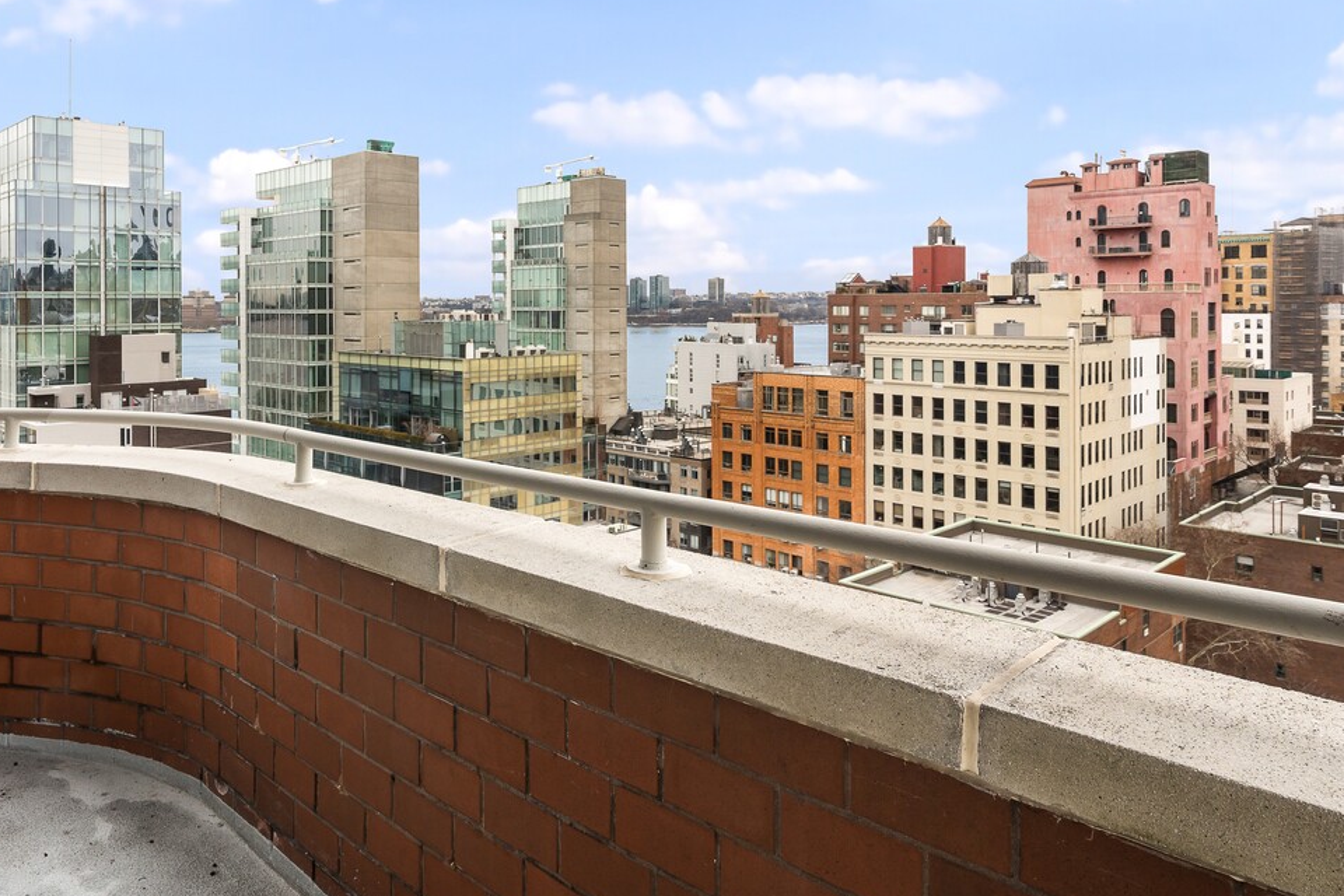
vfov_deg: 50.5
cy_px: 307
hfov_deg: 70.5
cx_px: 515
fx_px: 933
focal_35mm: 25
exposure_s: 1/25
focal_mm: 16
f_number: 11
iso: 400
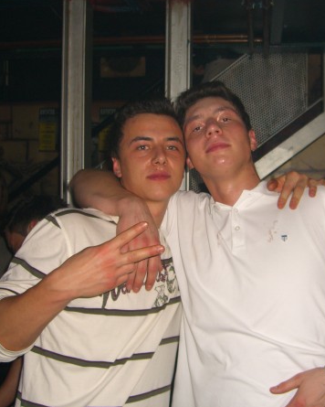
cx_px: 200
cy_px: 202
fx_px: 601
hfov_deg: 30.1
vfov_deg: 37.3
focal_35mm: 50
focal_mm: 7.9
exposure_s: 1/60
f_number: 2.8
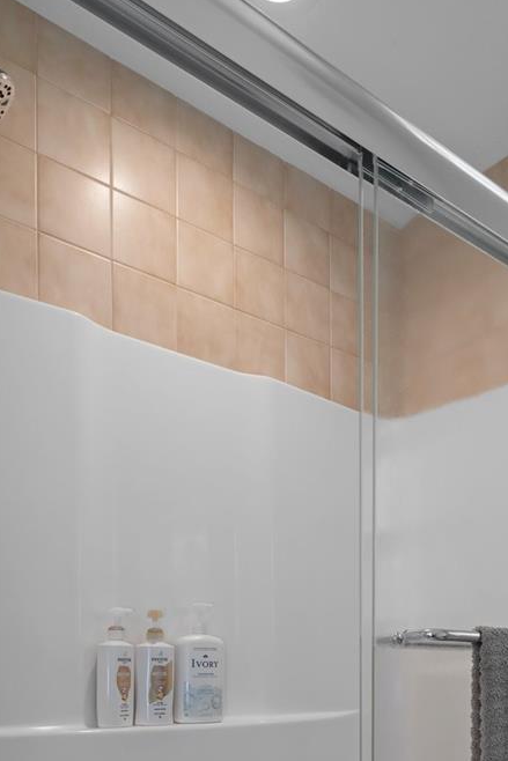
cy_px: 663
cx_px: 288
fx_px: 656
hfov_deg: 42.3
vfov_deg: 53.8
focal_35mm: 31
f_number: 9
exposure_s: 1
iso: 320
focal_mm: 17
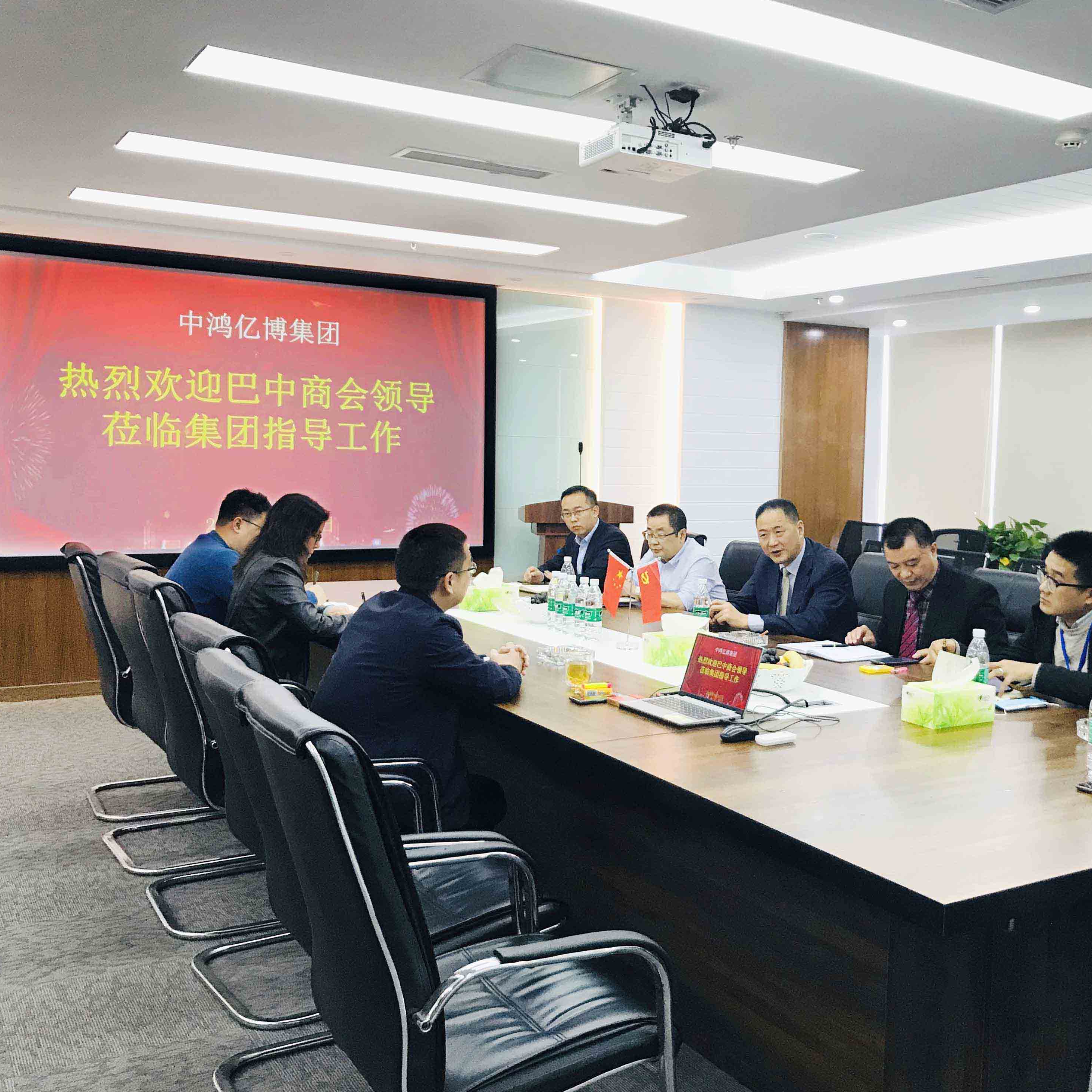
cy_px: 548
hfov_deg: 47.9
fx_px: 1213
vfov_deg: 48.5
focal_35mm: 34
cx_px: 698
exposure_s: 1/33
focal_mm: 3.99
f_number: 1.8
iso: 40
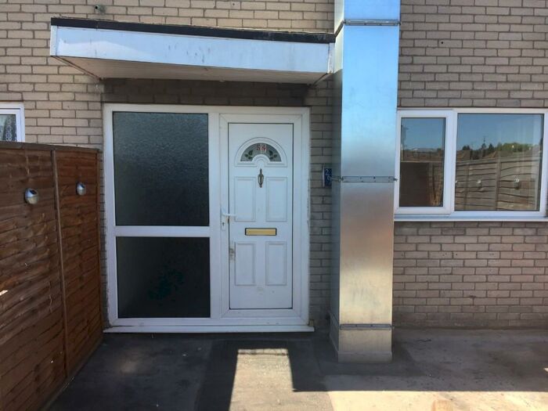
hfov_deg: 61.7
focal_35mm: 29
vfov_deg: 48.2
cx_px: 274
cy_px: 206
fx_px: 459
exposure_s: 1/599
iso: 32
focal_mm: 4.15
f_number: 2.2
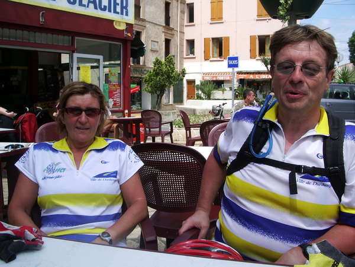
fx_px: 359
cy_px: 134
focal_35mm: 35
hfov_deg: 52.6
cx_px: 178
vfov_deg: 40.7
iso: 50
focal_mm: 5.8
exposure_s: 1/320
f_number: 4.3
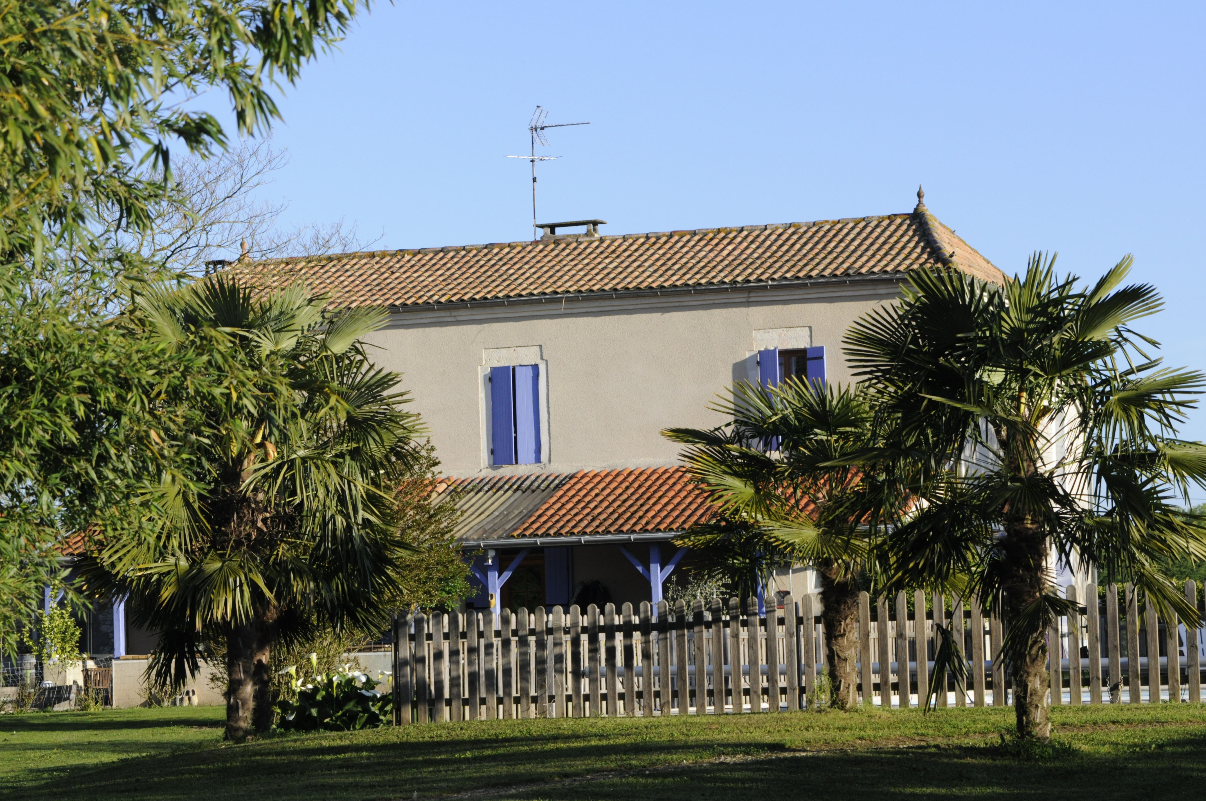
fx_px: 3413
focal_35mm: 102
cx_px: 603
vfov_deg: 13.4
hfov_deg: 20.0
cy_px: 400
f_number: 8
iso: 800
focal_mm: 68
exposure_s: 1/1600
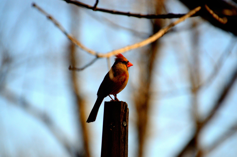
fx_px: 3941
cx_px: 118
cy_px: 78
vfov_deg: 2.3
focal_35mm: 600
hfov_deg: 3.4
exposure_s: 1/1250
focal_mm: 400
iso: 800
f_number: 6.3
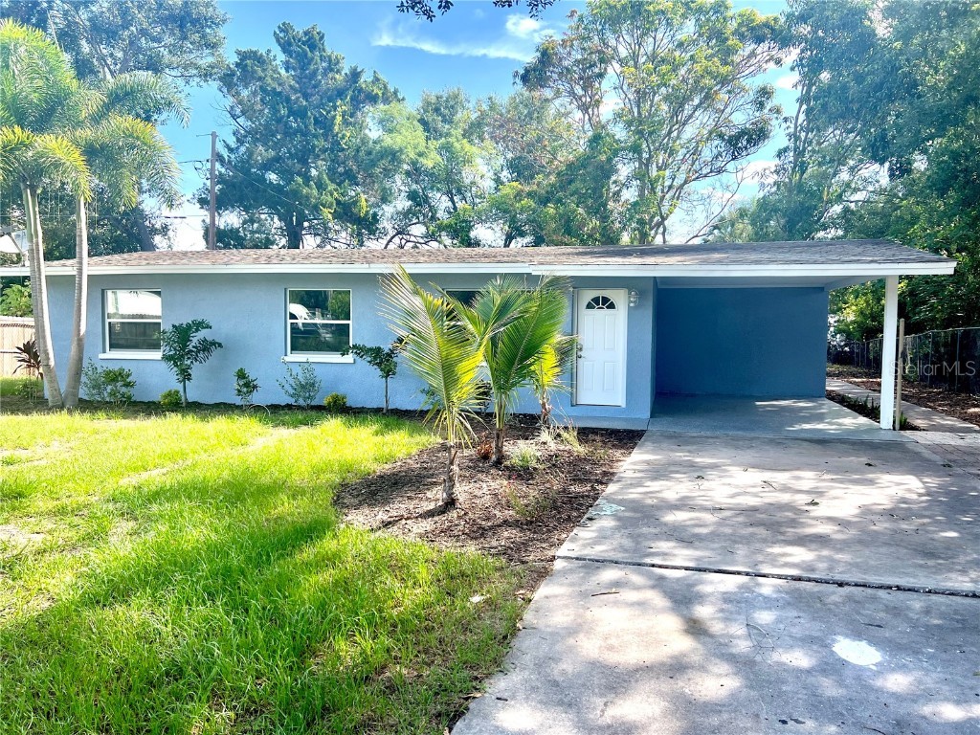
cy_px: 368
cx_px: 490
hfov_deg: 67.3
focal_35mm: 26
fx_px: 736
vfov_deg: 53.1
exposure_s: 1/859
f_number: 1.5
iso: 50
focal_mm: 5.7
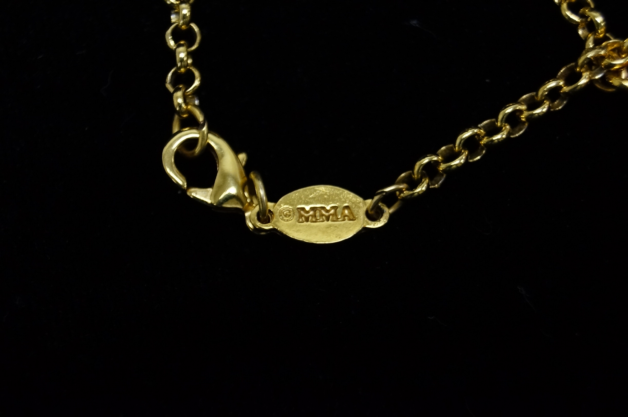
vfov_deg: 16.5
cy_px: 208
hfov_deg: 24.7
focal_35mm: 82
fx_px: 1437
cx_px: 314
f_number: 5.6
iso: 1600
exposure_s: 1/100
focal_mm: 55
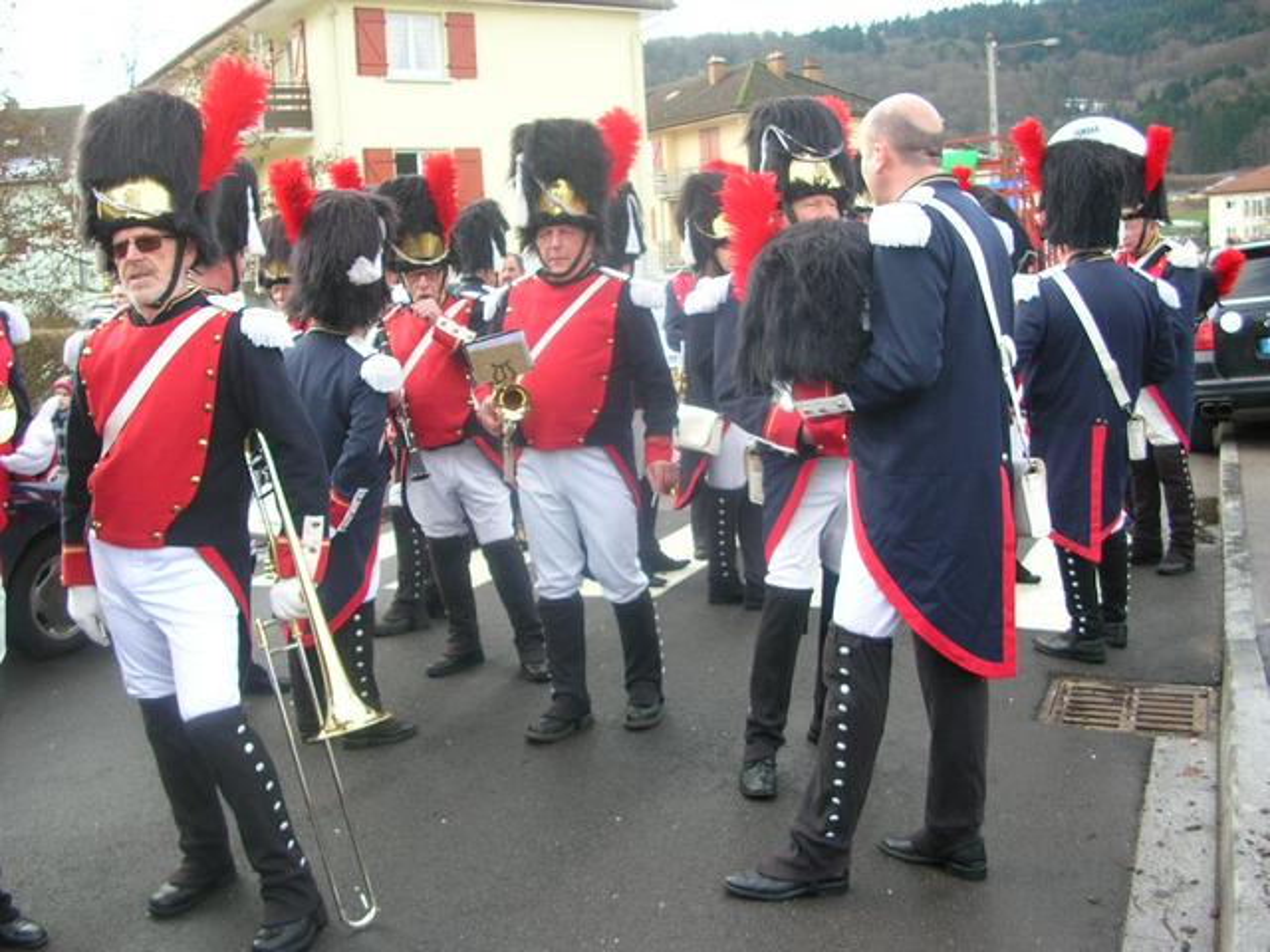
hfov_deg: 52.6
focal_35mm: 35
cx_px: 635
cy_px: 476
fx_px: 1284
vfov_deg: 40.7
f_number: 2.8
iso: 50
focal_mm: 5.8
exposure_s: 1/138
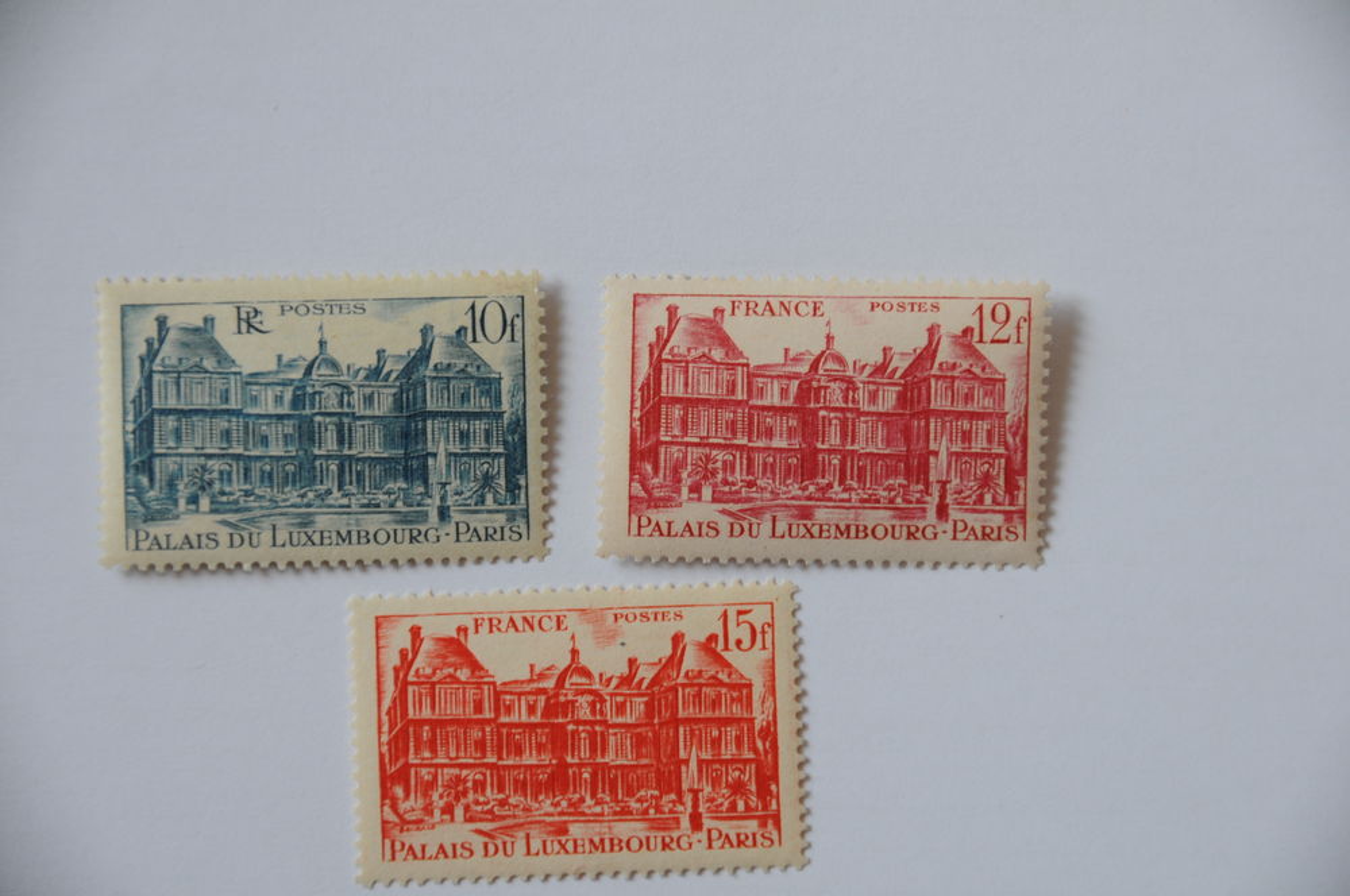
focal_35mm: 180
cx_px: 675
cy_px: 448
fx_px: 6741
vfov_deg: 7.6
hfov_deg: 11.4
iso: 280
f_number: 5.6
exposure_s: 1/60
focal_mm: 120
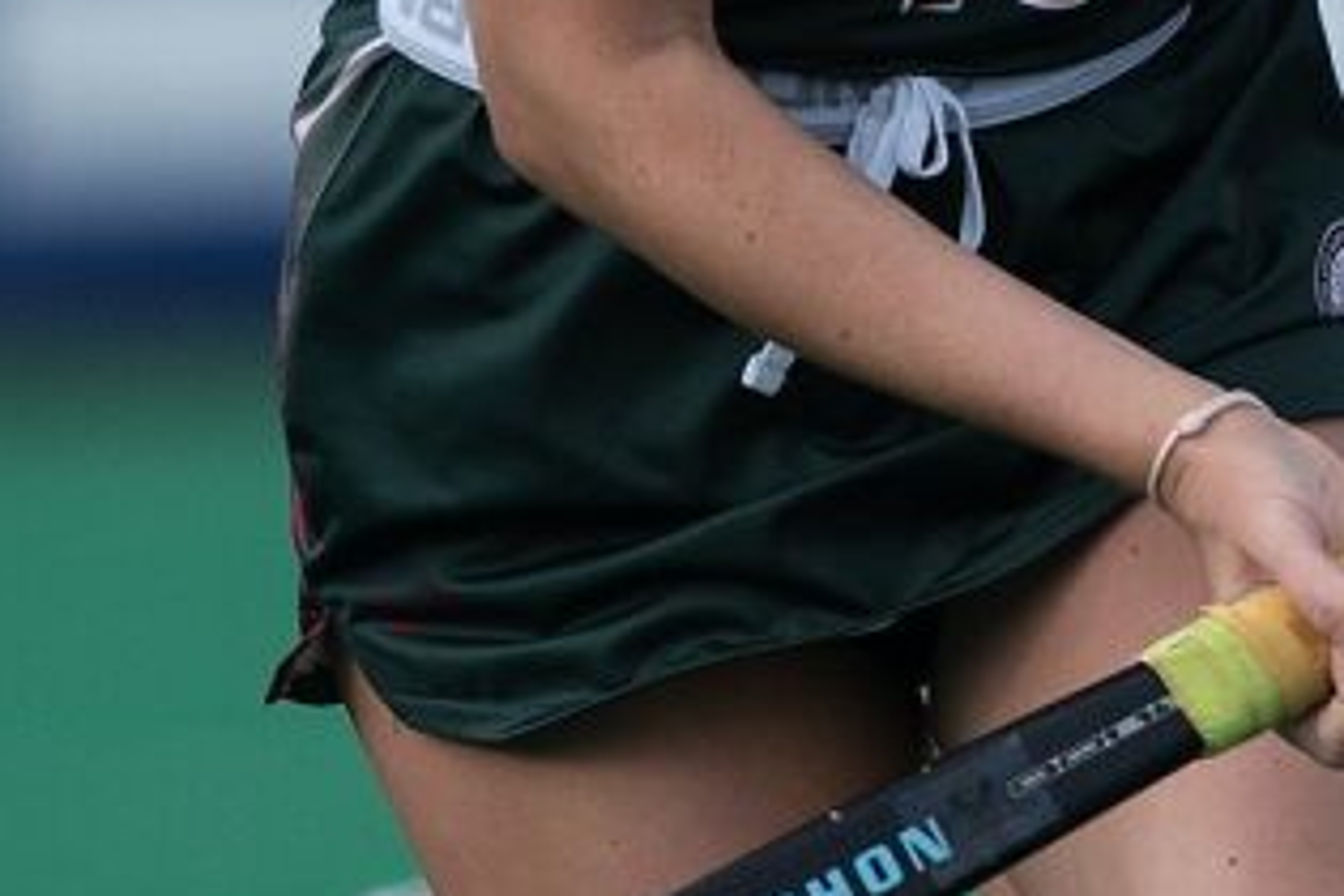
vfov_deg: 0.8
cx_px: 947
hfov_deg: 1.2
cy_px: 412
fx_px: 62678
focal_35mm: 1679
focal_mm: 300
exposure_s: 1/3200
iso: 320
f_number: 3.2
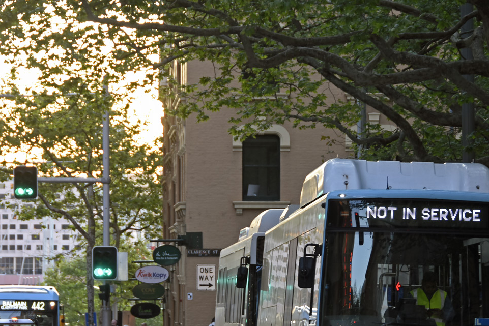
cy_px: 192
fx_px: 2608
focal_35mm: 192
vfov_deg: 7.2
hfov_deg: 10.7
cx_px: 307
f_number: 5.6
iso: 400
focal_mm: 82
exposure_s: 1/30
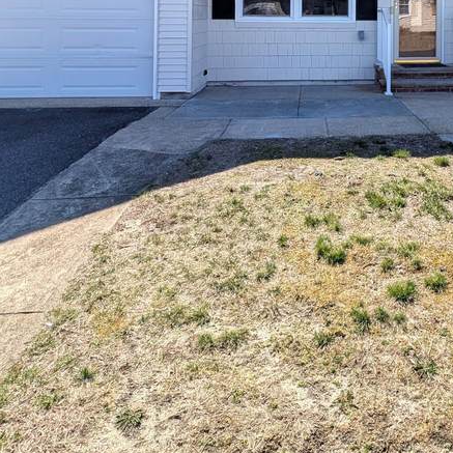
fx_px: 459
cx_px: 361
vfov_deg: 45.1
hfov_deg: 49.5
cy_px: 8
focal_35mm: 31
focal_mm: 2.23
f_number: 1.95
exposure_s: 1/1495
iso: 40
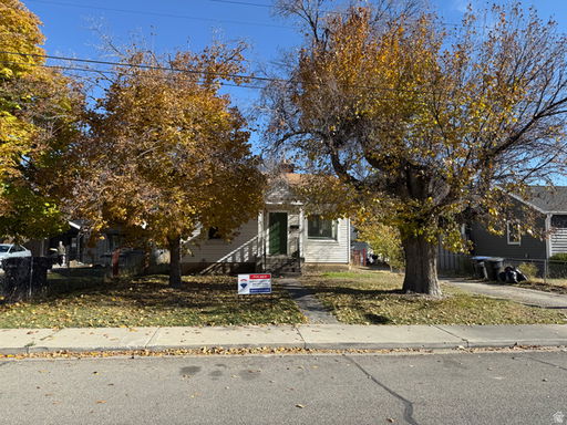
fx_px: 393
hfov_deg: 71.6
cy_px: 212
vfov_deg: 56.8
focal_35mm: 24
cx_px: 284
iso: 80
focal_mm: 6.76
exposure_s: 1/2370
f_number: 1.78
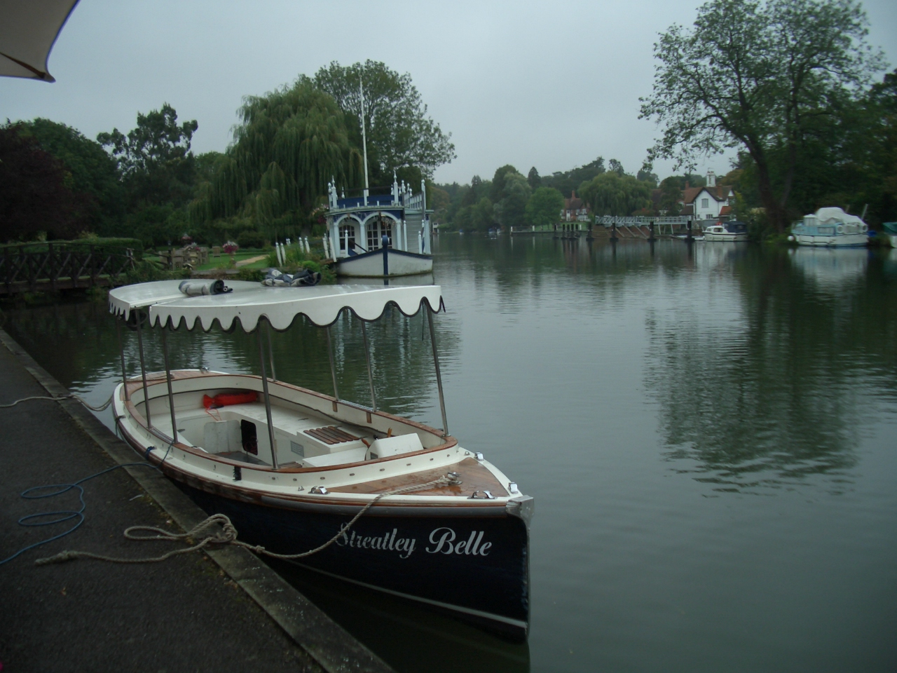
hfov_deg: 52.6
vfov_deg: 40.7
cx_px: 448
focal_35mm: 35
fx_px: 907
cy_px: 336
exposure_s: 1/400
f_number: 2.6
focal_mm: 5.8
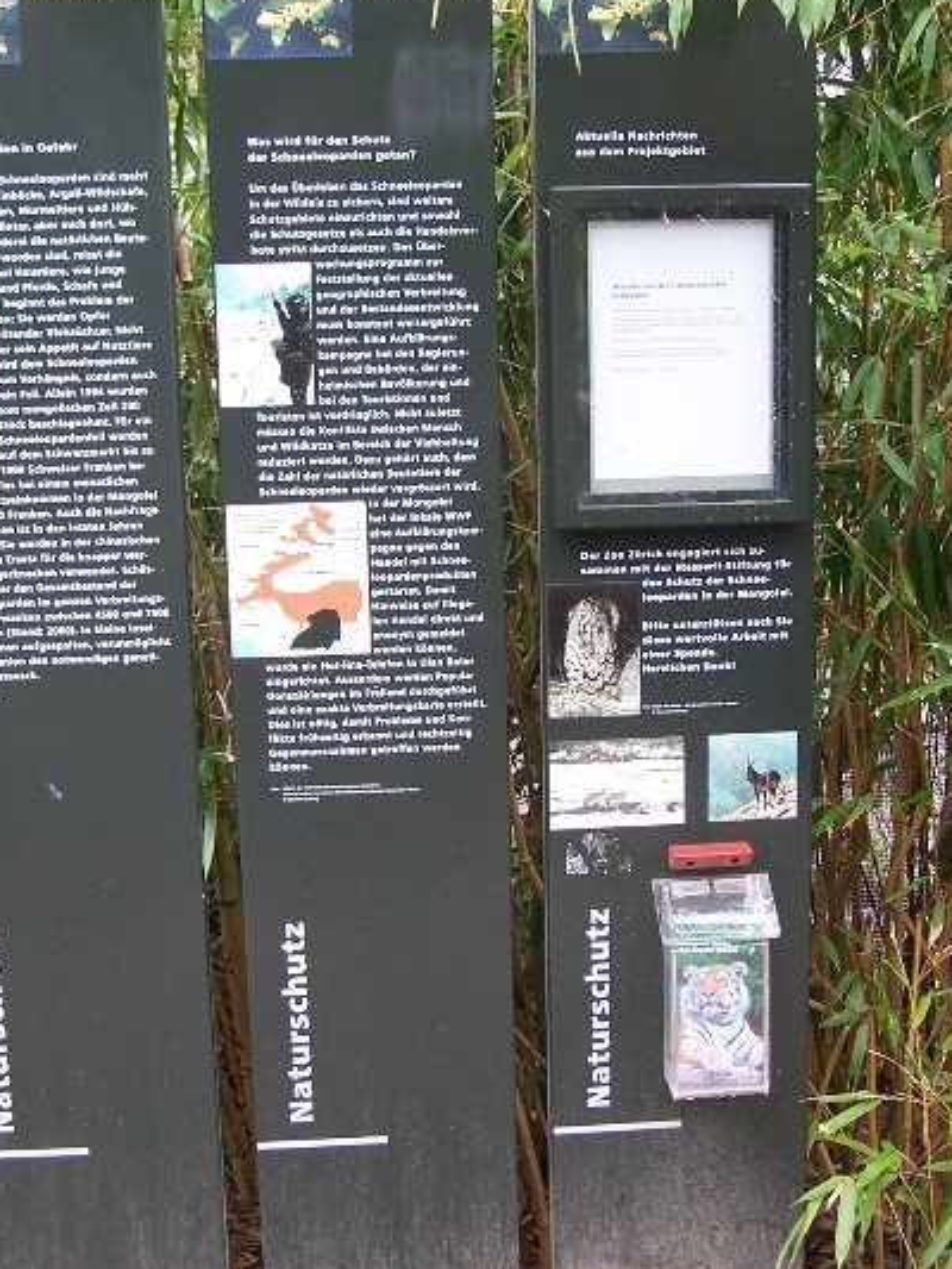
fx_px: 2089
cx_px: 545
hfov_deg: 25.6
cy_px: 640
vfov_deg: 33.8
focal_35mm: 57
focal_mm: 6.3
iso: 80
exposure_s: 1/80
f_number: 2.8
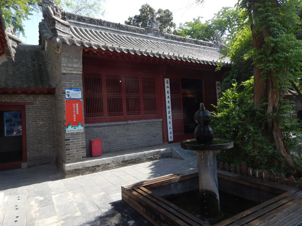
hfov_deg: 73.9
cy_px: 113
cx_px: 151
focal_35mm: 23
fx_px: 201
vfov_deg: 58.8
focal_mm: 4
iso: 125
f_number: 3
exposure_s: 1/640
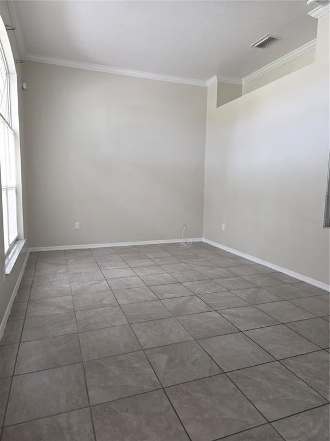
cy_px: 220
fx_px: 292
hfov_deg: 58.9
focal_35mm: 23
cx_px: 165
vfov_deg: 73.9
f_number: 1.8
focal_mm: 5.4
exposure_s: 1/40
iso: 100
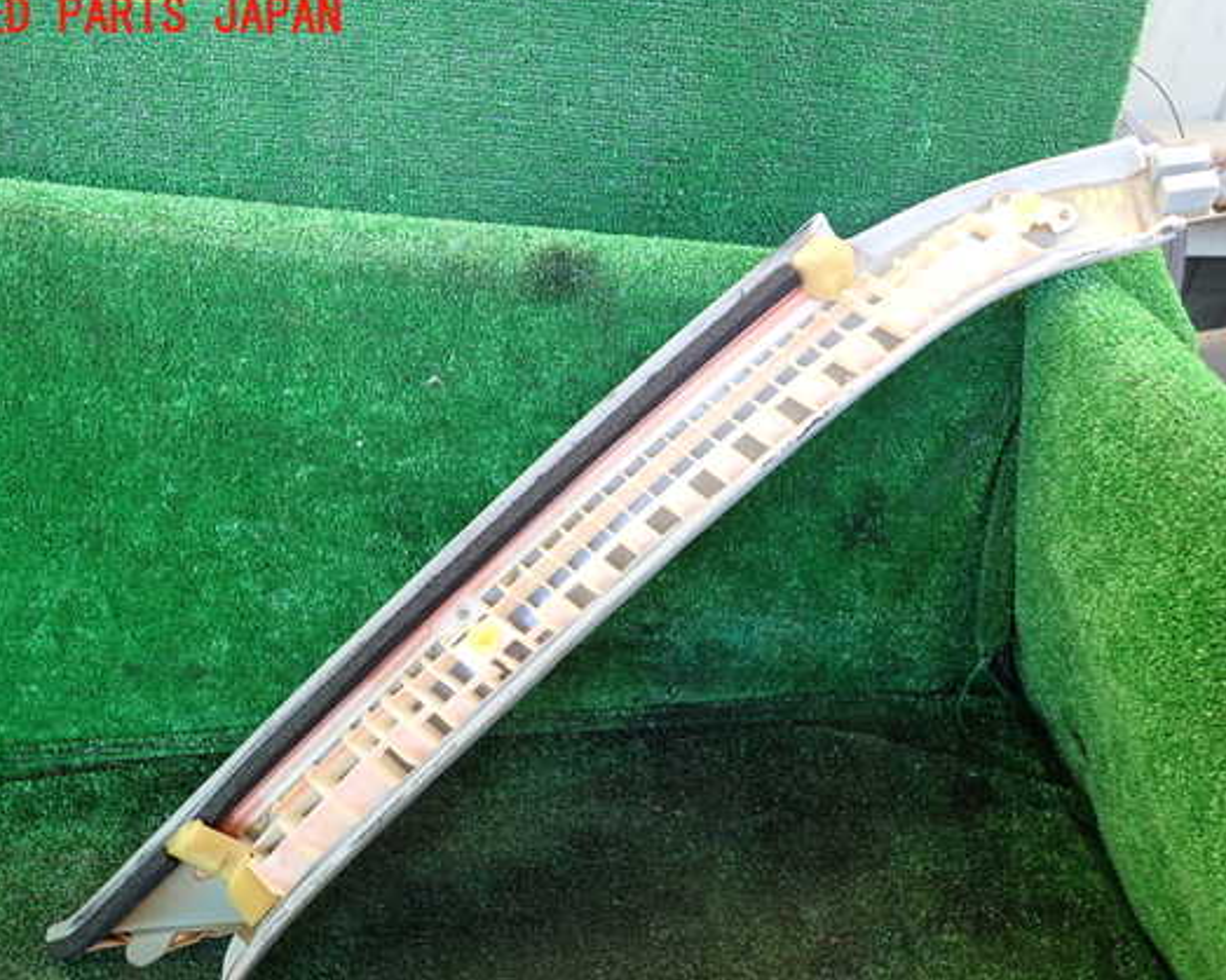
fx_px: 1016
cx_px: 619
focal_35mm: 28
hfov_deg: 62.2
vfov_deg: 51.5
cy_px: 516
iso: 125
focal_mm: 4.5
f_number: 2
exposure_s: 1/60
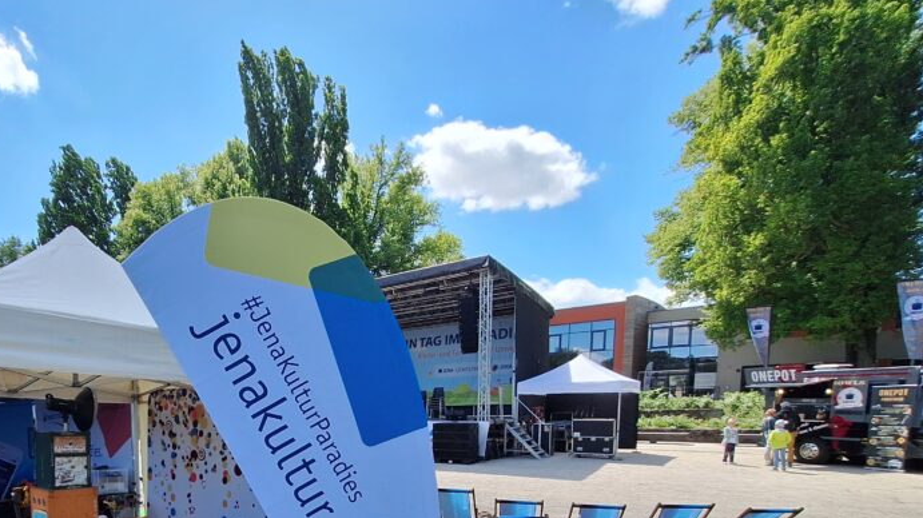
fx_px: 514
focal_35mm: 21
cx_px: 283
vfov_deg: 48.3
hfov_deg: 80.1
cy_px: 459
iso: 40
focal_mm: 1.74
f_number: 2.2
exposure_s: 1/1468
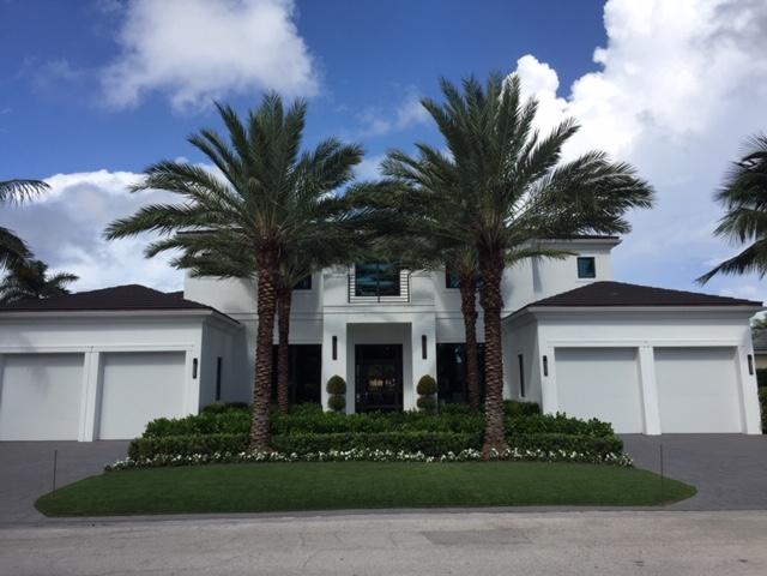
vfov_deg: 48.2
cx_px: 384
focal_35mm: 29
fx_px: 643
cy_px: 288
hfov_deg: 61.7
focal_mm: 4.15
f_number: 2.2
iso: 32
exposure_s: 1/2639
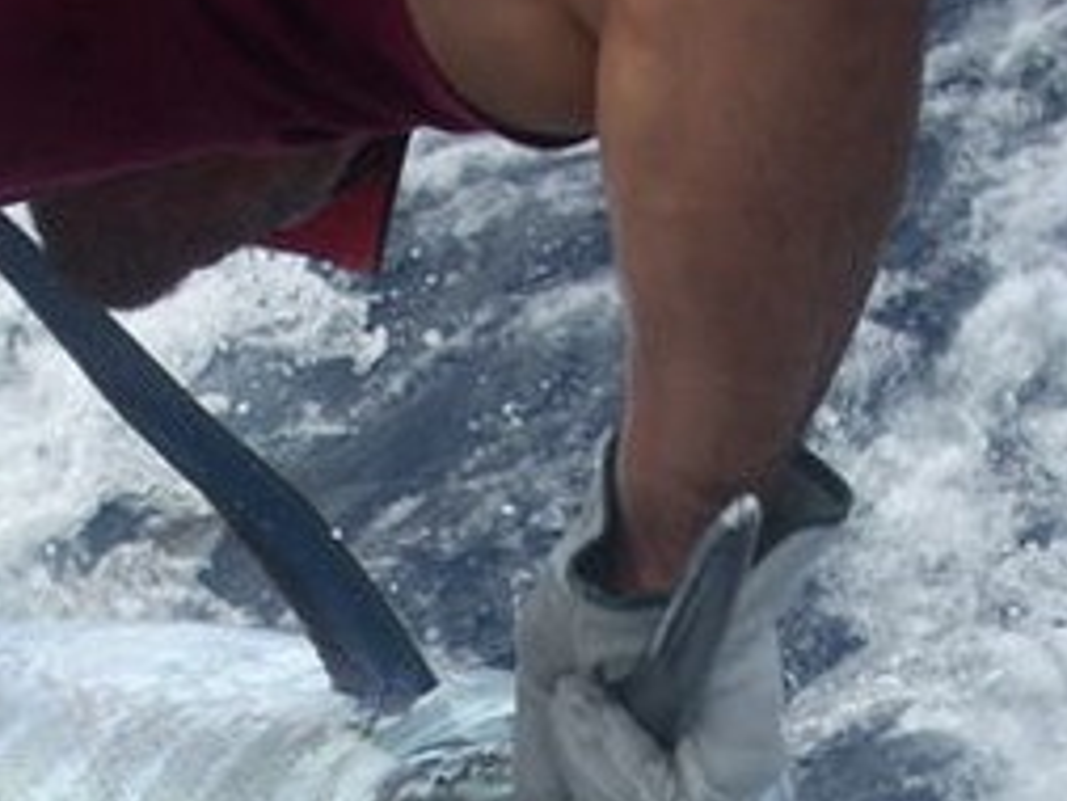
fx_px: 2837
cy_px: 927
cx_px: 582
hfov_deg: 21.3
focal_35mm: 92
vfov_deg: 15.6
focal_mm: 6.2
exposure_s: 1/229
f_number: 5.6
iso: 64
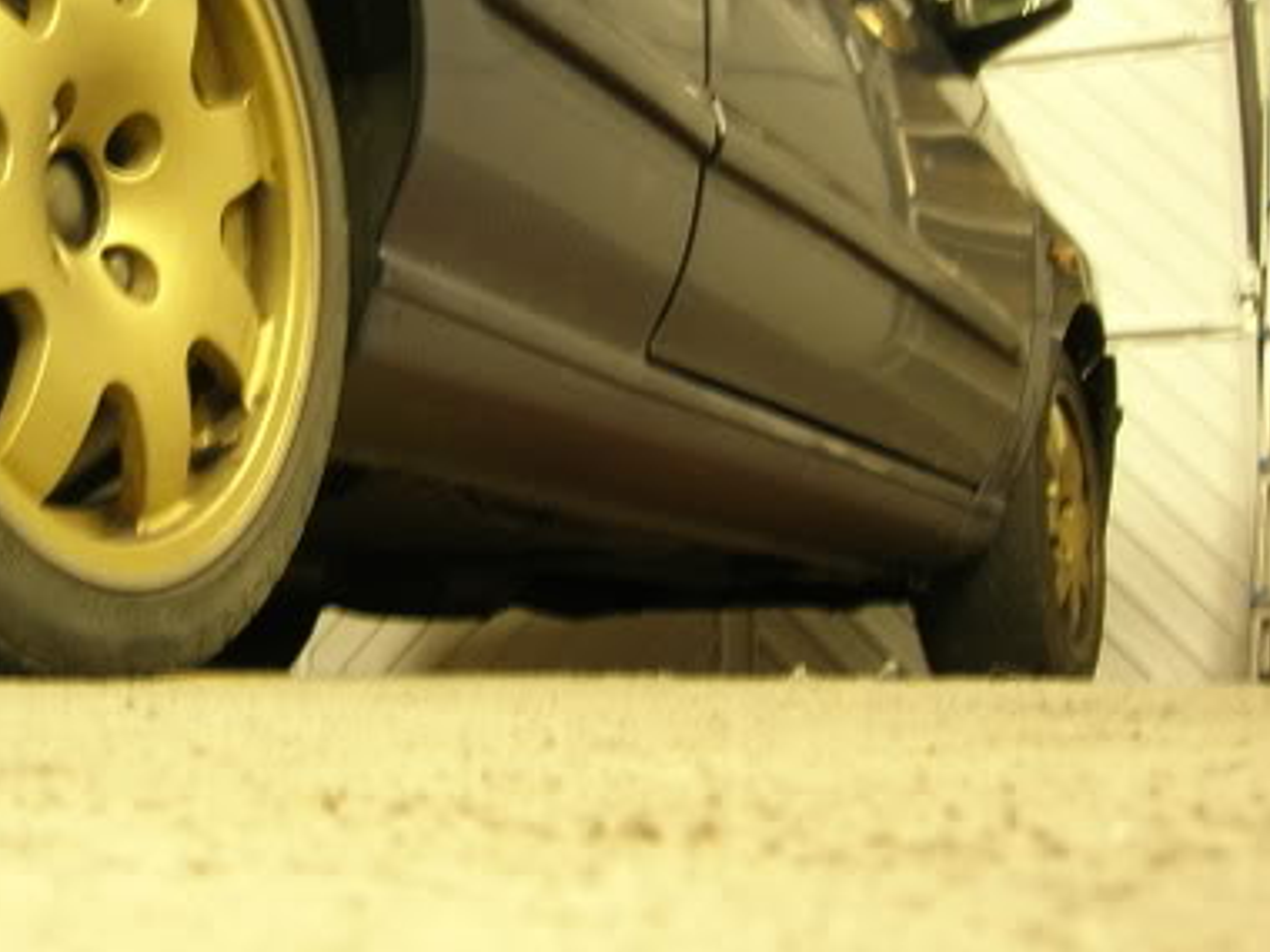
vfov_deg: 22.7
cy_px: 207
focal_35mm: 64
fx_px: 2348
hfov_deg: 29.5
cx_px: 241
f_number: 2.8
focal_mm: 7.8
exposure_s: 1/3.7
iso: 86
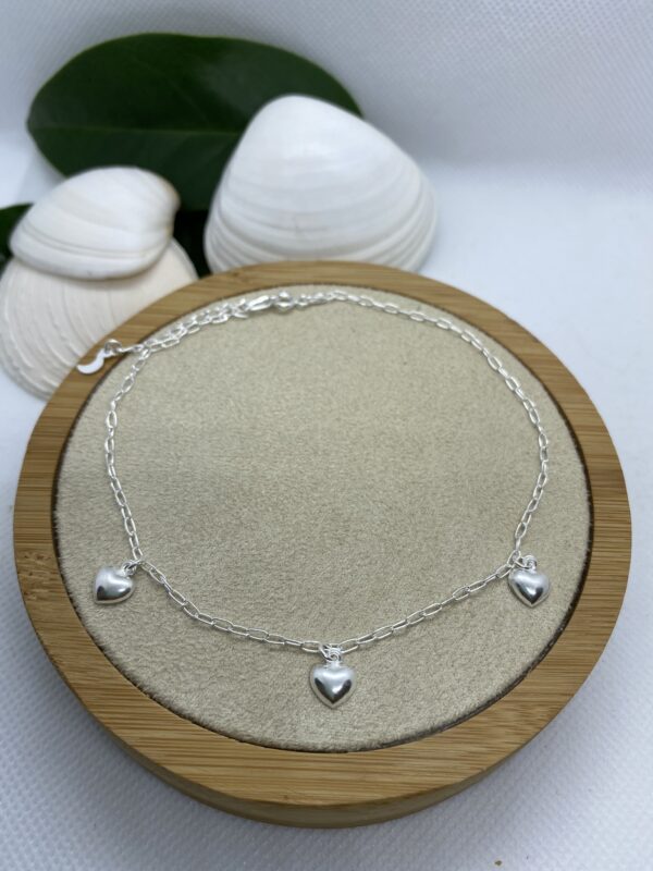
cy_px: 436
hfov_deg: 53.1
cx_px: 326
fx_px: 654
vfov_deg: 67.3
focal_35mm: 26
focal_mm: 4.25
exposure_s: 1/369
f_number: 1.8
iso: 32
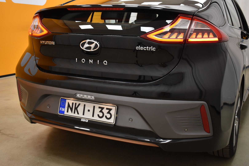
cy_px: 83
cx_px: 124
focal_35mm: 44
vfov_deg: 30.8
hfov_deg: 45.0
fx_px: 301
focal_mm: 29
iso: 280
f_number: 4.2
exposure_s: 1/50
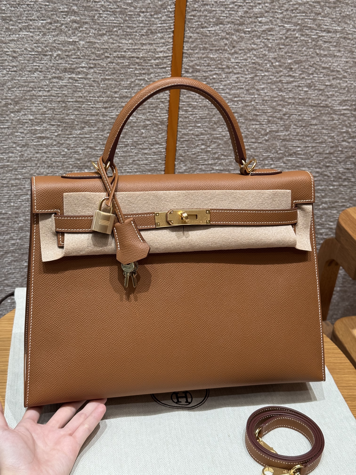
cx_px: 178
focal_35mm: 48
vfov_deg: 39.7
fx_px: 658
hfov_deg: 30.3
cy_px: 238
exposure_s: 1/84
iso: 100
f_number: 1.78
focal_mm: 6.76
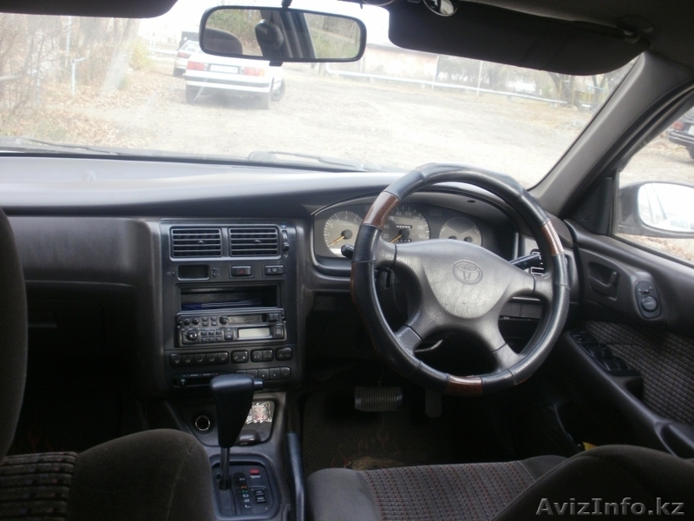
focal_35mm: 36
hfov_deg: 51.4
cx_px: 347
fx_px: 722
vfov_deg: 39.7
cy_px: 260
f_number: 3.5
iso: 100
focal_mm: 6.3
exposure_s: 1/50
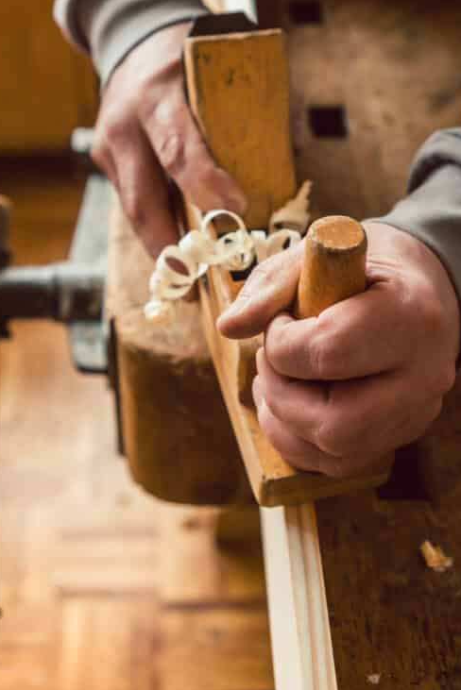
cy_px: 225
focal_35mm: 49
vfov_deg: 39.8
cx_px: 204
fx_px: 940
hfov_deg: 27.5
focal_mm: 35
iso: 1000
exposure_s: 1/100
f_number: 3.5
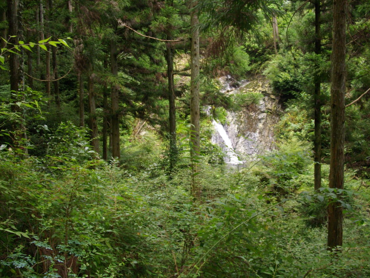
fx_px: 438
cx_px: 184
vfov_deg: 35.1
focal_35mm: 41
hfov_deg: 45.8
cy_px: 127
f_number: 2.8
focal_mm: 6.2
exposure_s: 1/125
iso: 119
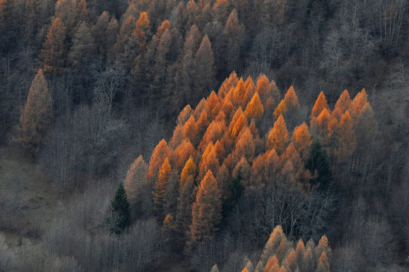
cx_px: 204
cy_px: 136
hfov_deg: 4.6
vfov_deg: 3.0
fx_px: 5104
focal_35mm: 450
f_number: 8
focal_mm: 300
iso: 800
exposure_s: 1/800
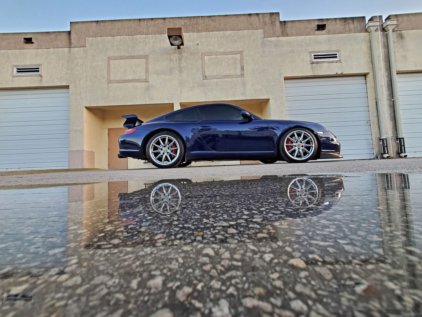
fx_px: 158
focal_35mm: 13
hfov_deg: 106.2
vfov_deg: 89.9
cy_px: 158
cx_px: 211
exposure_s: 1/59
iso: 64
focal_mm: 1.8
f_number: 2.2
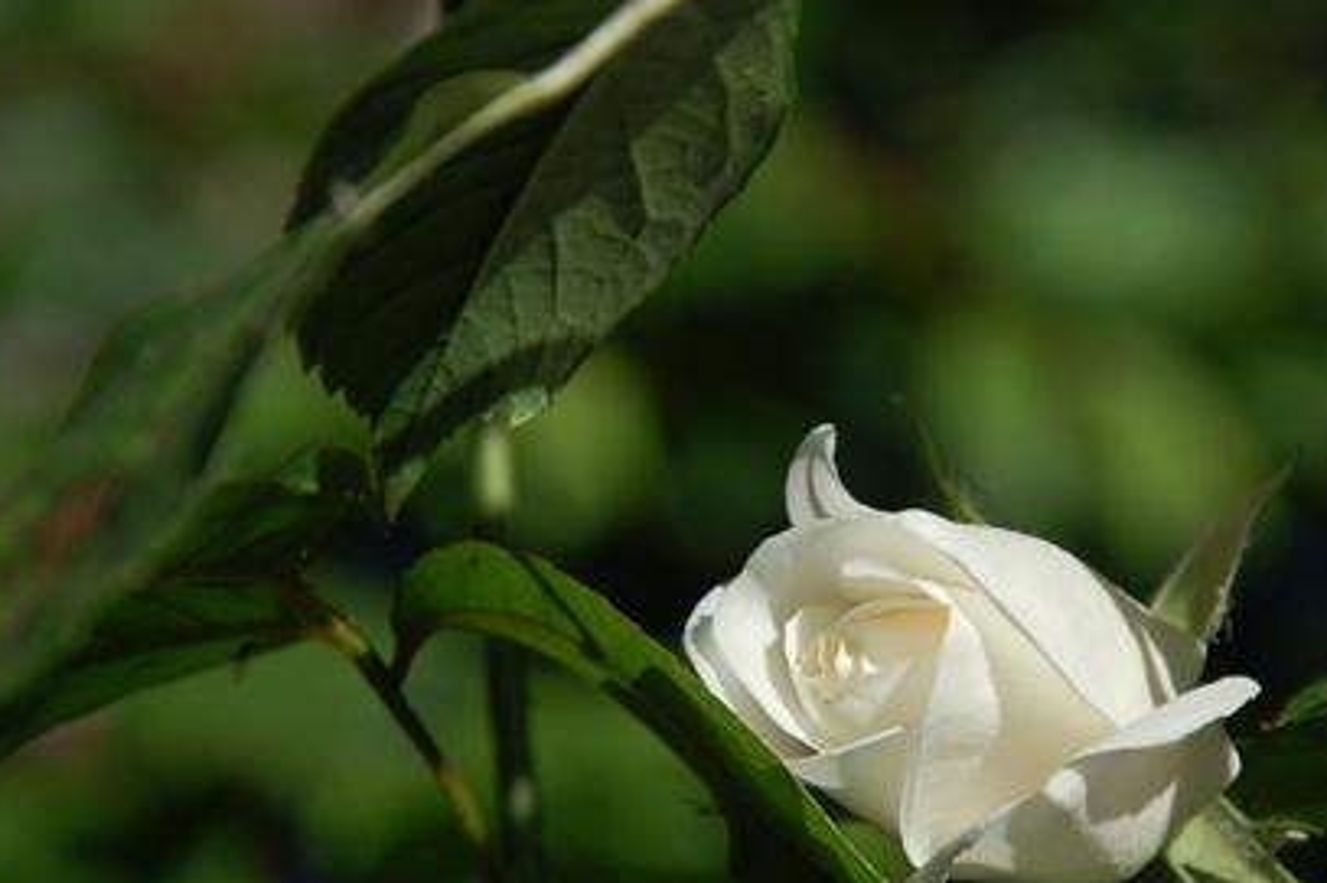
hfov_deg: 7.4
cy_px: 756
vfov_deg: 4.9
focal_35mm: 279
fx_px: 10275
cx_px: 778
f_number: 7.1
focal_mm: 105
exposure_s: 1/800
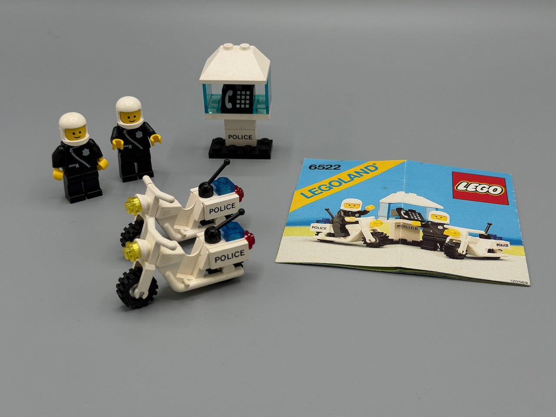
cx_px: 278
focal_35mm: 48
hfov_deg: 39.7
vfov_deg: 30.3
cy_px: 208
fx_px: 771
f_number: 1.78
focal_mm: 6.76
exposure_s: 1/819
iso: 64
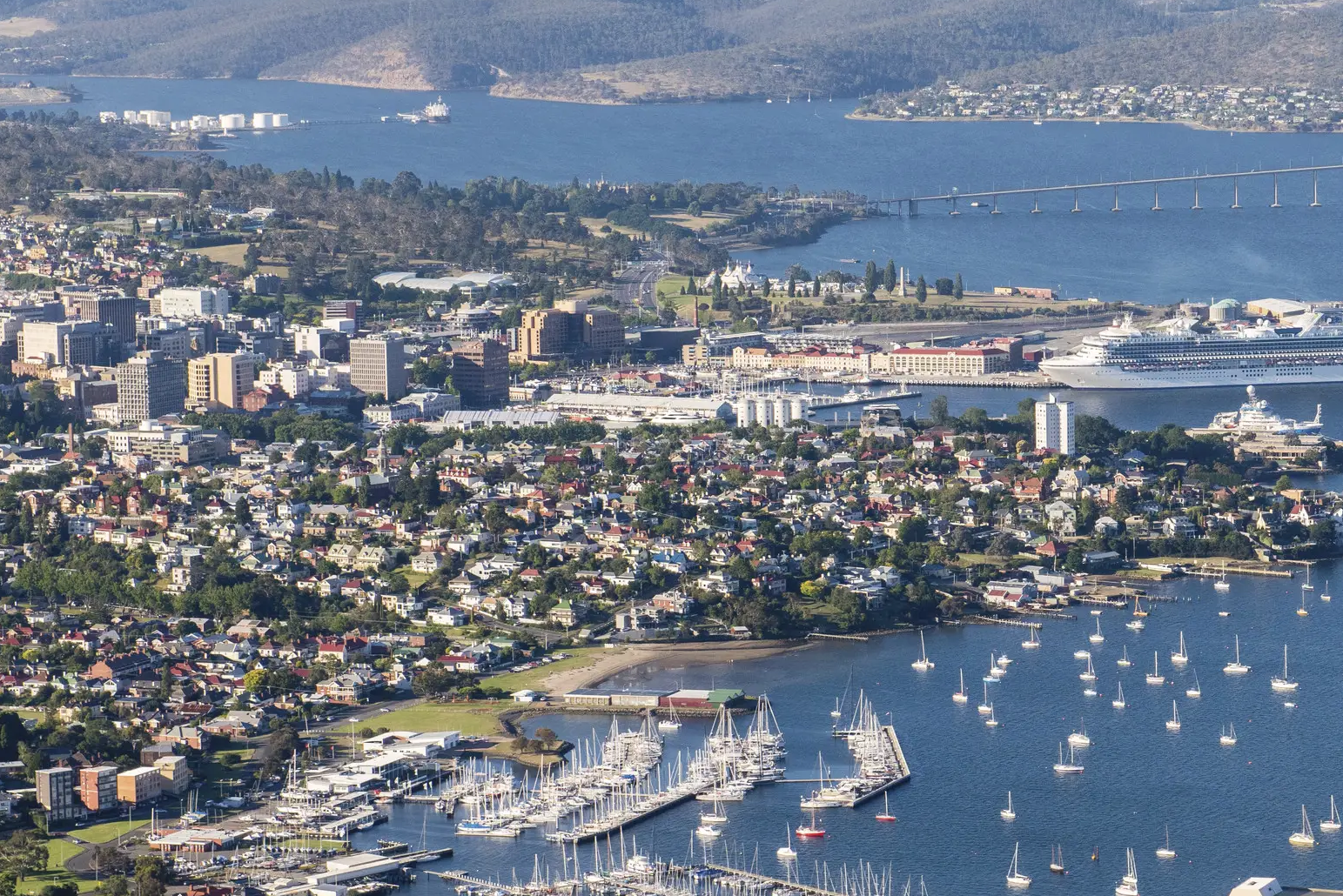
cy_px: 526
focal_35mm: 151
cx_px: 1238
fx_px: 5635
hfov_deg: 13.5
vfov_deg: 9.1
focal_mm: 70
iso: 500
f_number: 10
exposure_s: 1/500
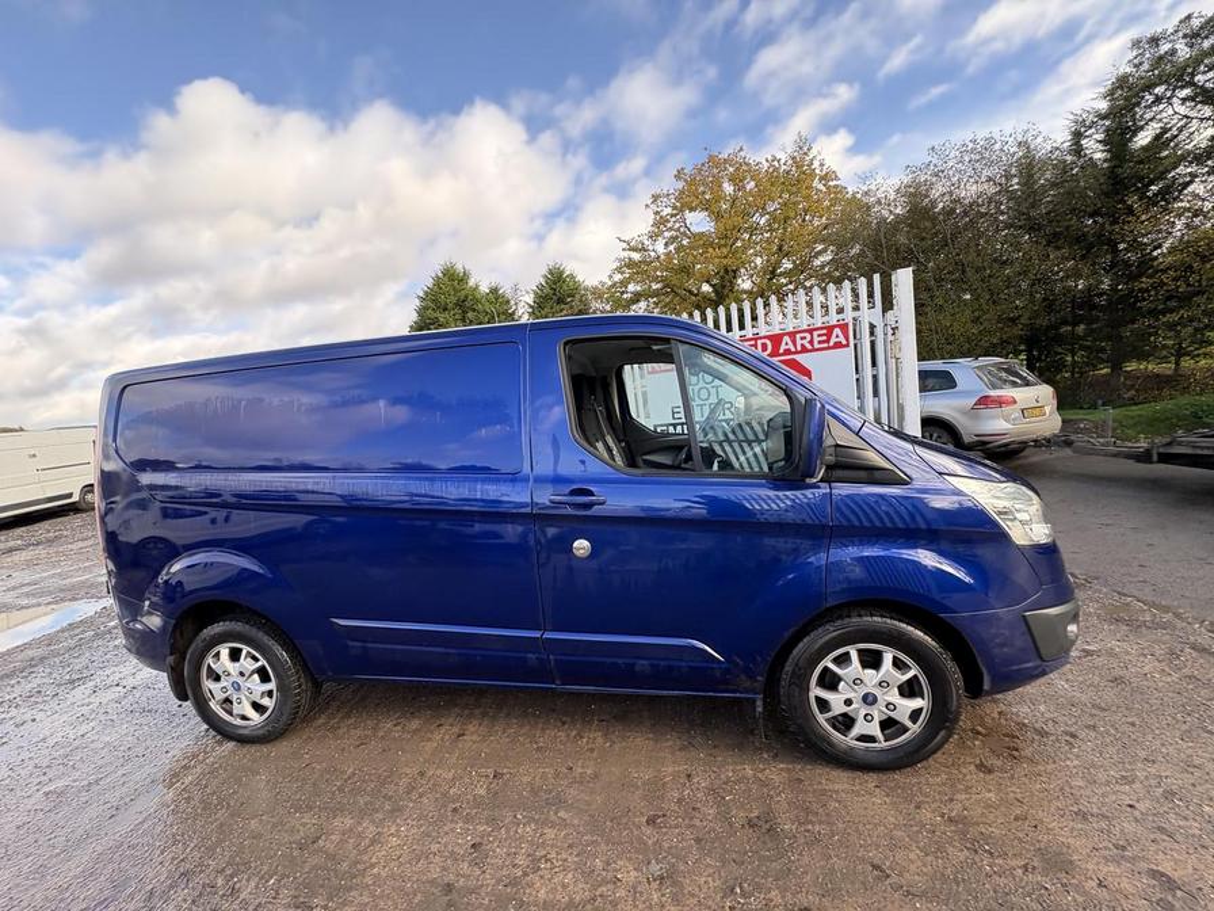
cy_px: 456
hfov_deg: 102.1
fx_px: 491
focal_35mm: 14
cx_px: 607
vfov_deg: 85.7
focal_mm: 2.22
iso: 64
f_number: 2.2
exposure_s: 1/238
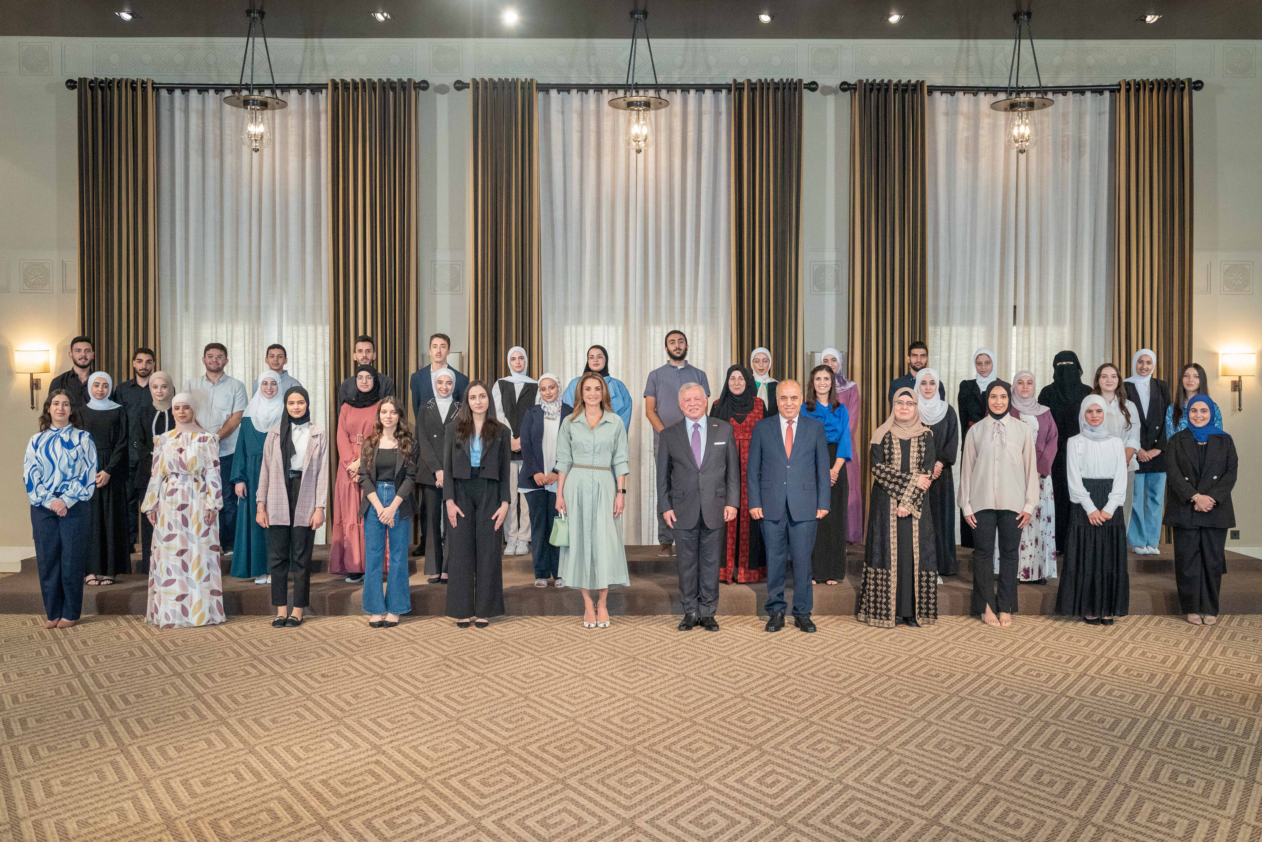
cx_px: 631
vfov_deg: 40.0
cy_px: 421
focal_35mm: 33
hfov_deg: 57.2
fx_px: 1157
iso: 4000
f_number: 2.8
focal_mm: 33
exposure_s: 1/250
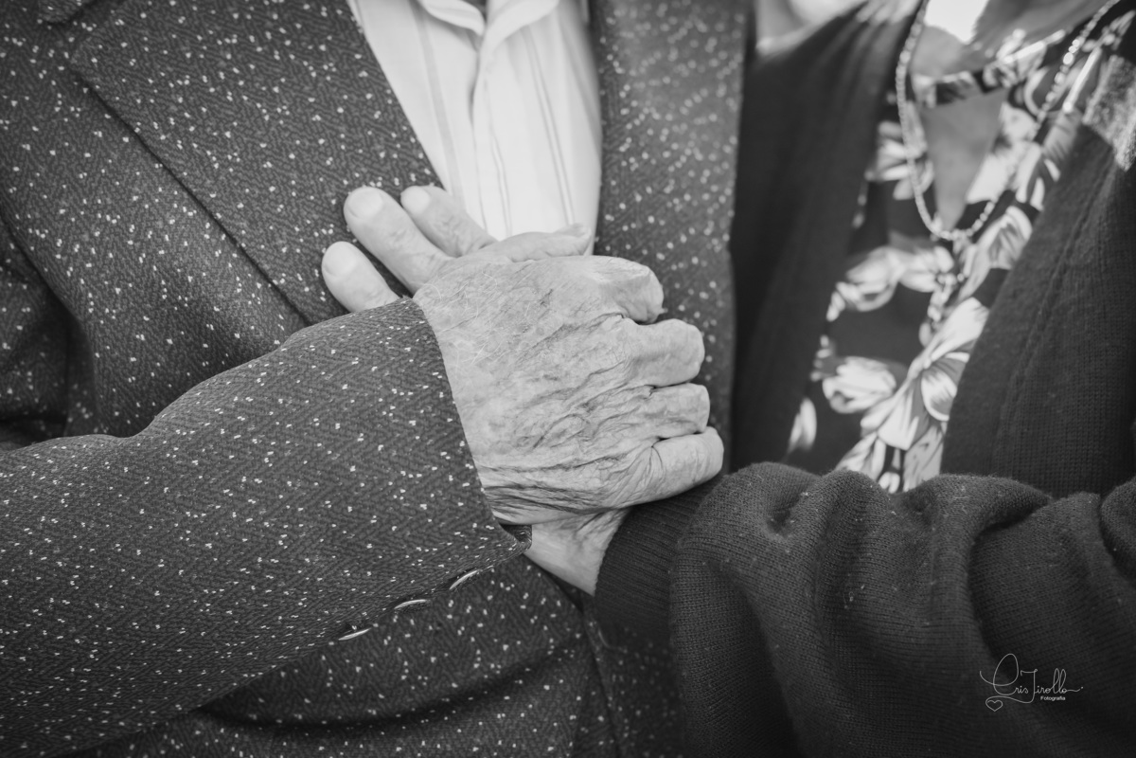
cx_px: 568
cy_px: 379
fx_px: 2366
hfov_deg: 27.0
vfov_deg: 18.2
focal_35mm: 75
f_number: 2.5
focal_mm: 50
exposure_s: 1/200
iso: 100
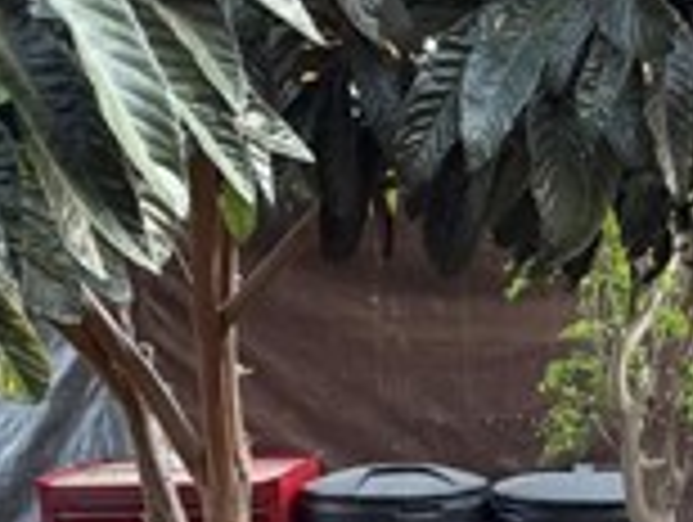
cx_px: 666
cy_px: 594
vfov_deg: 23.5
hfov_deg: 31.1
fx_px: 1163
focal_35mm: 58
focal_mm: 2.22
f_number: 2.2
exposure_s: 1/91
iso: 320
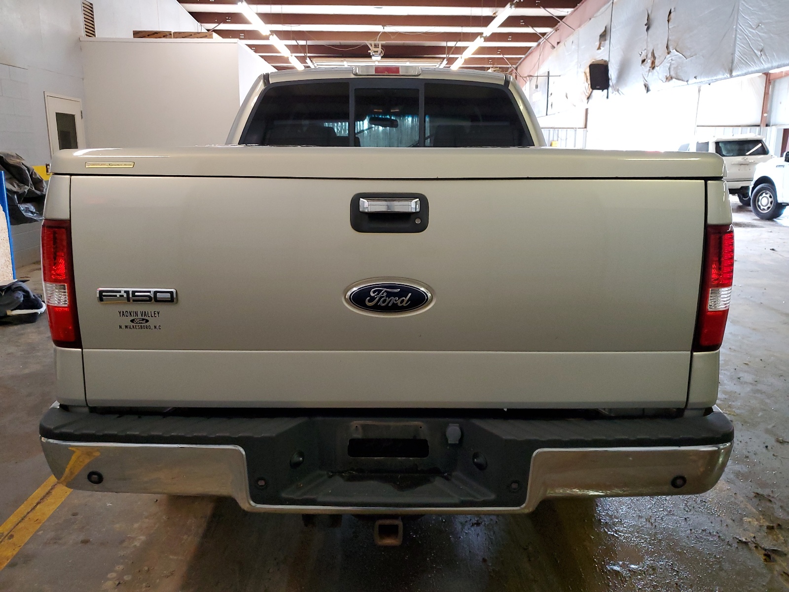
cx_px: 394
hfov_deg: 67.3
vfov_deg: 53.1
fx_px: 593
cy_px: 296
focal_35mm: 26
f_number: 1.5
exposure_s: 1/60.2
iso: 235
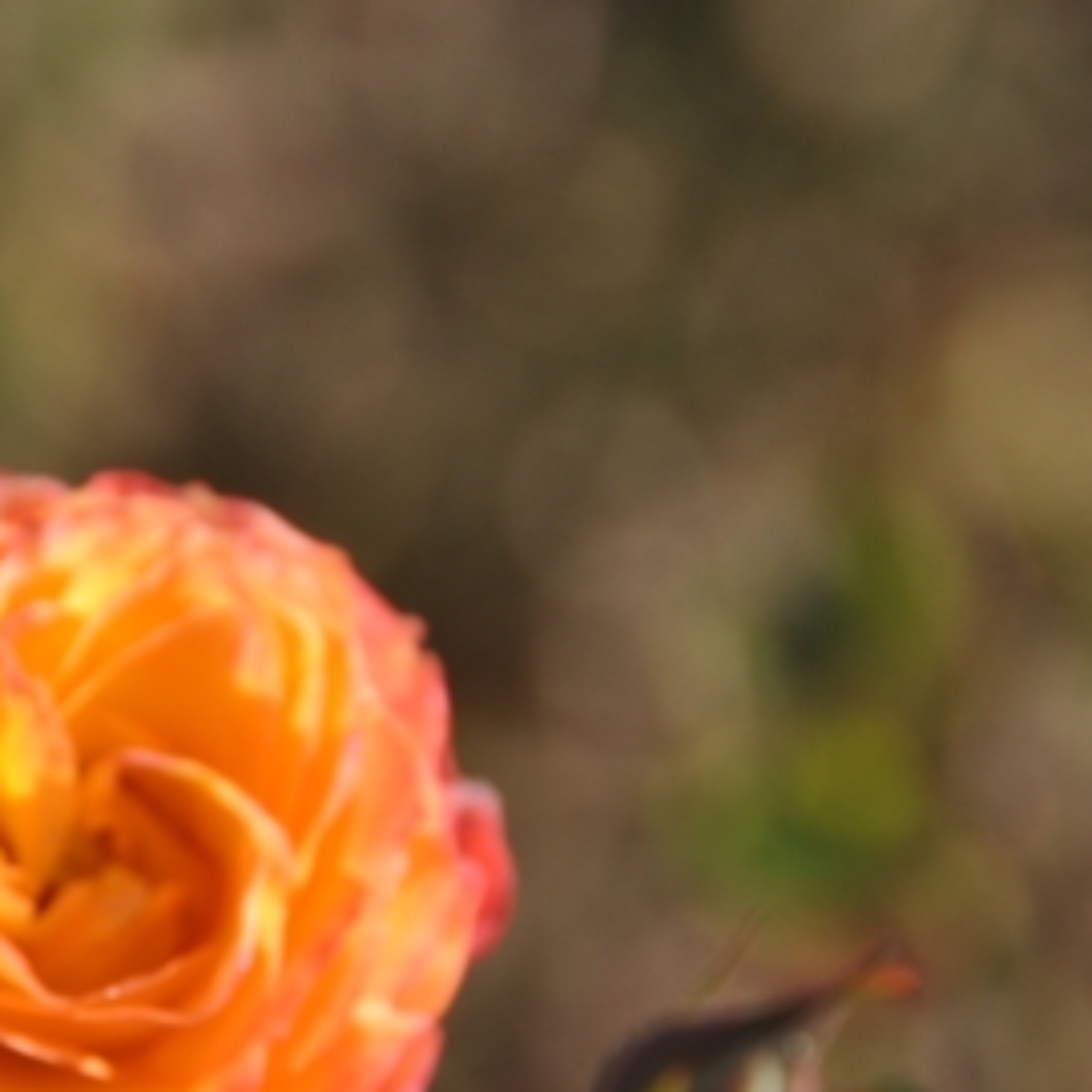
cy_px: 782
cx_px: 113
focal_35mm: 563
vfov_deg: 3.1
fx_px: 20094
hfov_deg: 3.1
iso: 200
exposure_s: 1/400
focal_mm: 200
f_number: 8
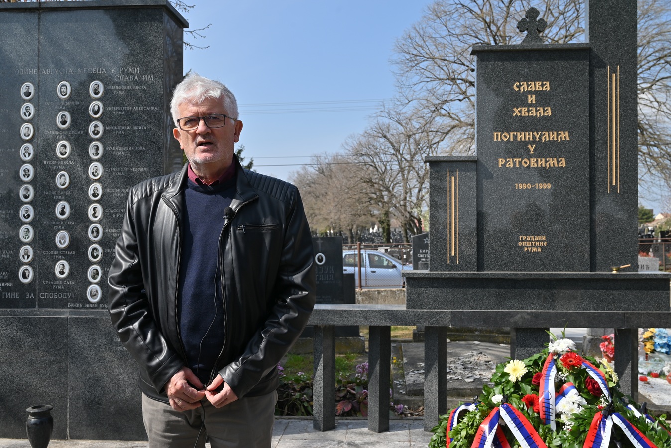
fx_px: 653
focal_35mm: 35
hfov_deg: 54.4
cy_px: 224
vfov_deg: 37.9
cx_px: 336
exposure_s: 1/400
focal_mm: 35
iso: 100
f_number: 8
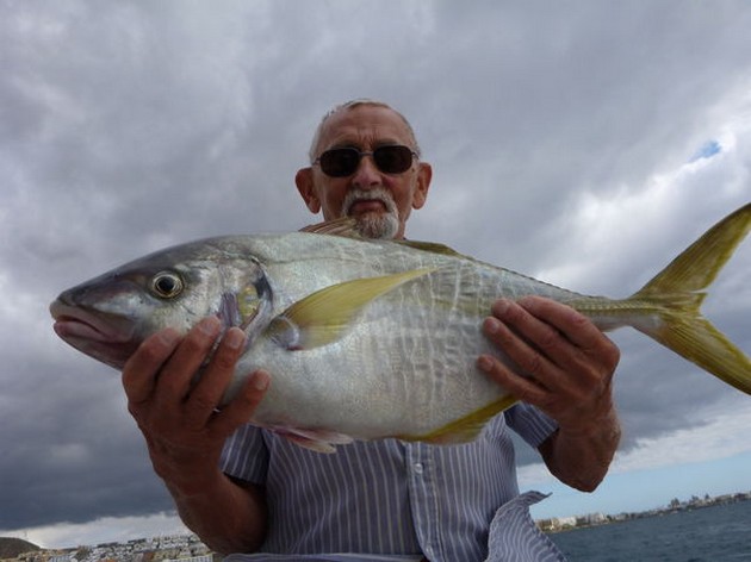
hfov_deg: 63.5
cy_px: 281
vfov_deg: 49.7
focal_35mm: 28
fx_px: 607
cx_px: 376
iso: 100
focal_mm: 4.9
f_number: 3.3
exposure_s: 1/800
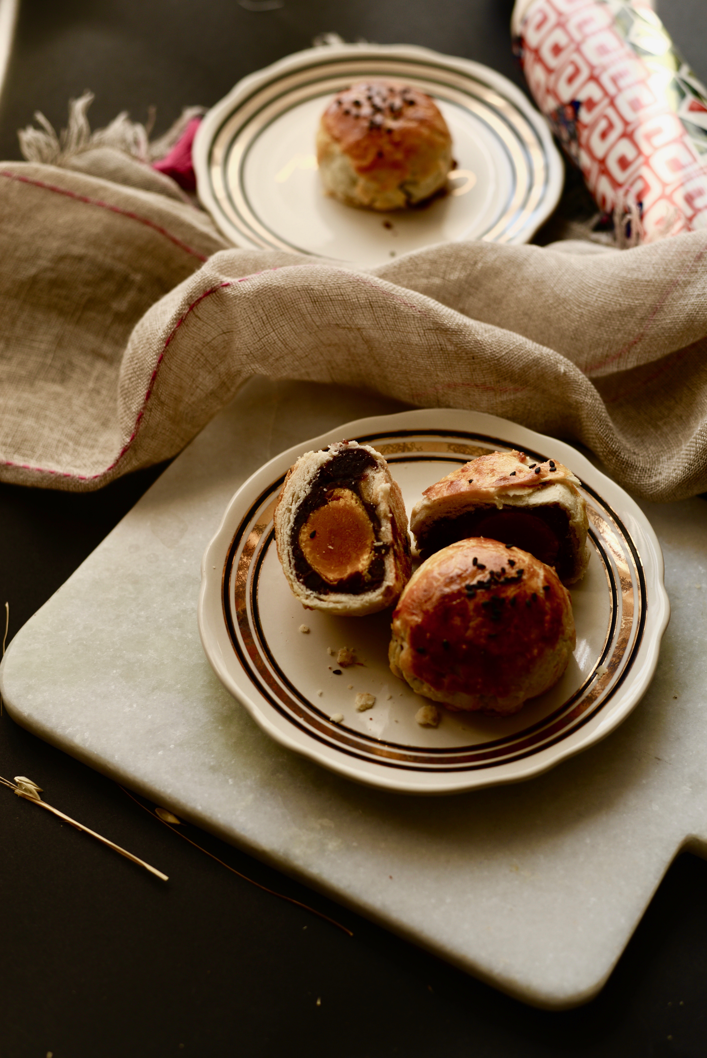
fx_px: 1471
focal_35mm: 50
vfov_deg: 39.6
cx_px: 354
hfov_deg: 27.0
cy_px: 529
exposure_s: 1/160
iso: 125
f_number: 1.8
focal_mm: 50
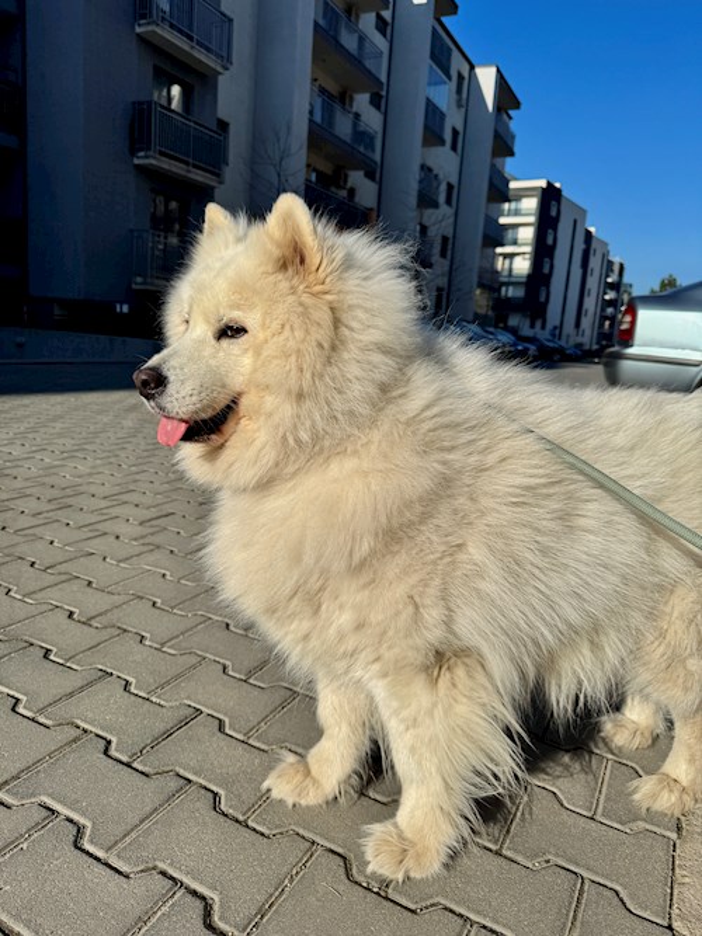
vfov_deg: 71.6
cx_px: 351
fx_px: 649
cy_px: 468
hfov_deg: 56.8
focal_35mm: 24
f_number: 1.78
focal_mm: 6.76
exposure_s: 1/7092
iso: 80
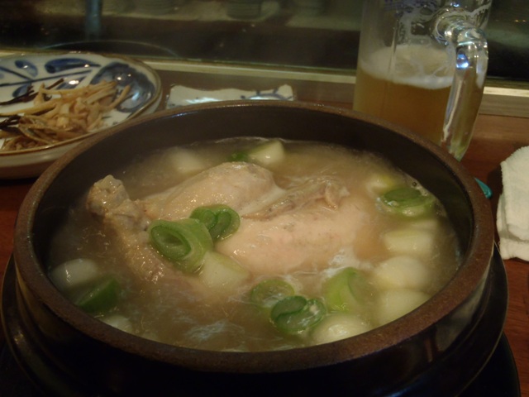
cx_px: 264
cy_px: 198
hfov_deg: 50.1
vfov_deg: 38.7
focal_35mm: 37
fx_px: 565
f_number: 4.7
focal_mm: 6.64
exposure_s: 1/4
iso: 320
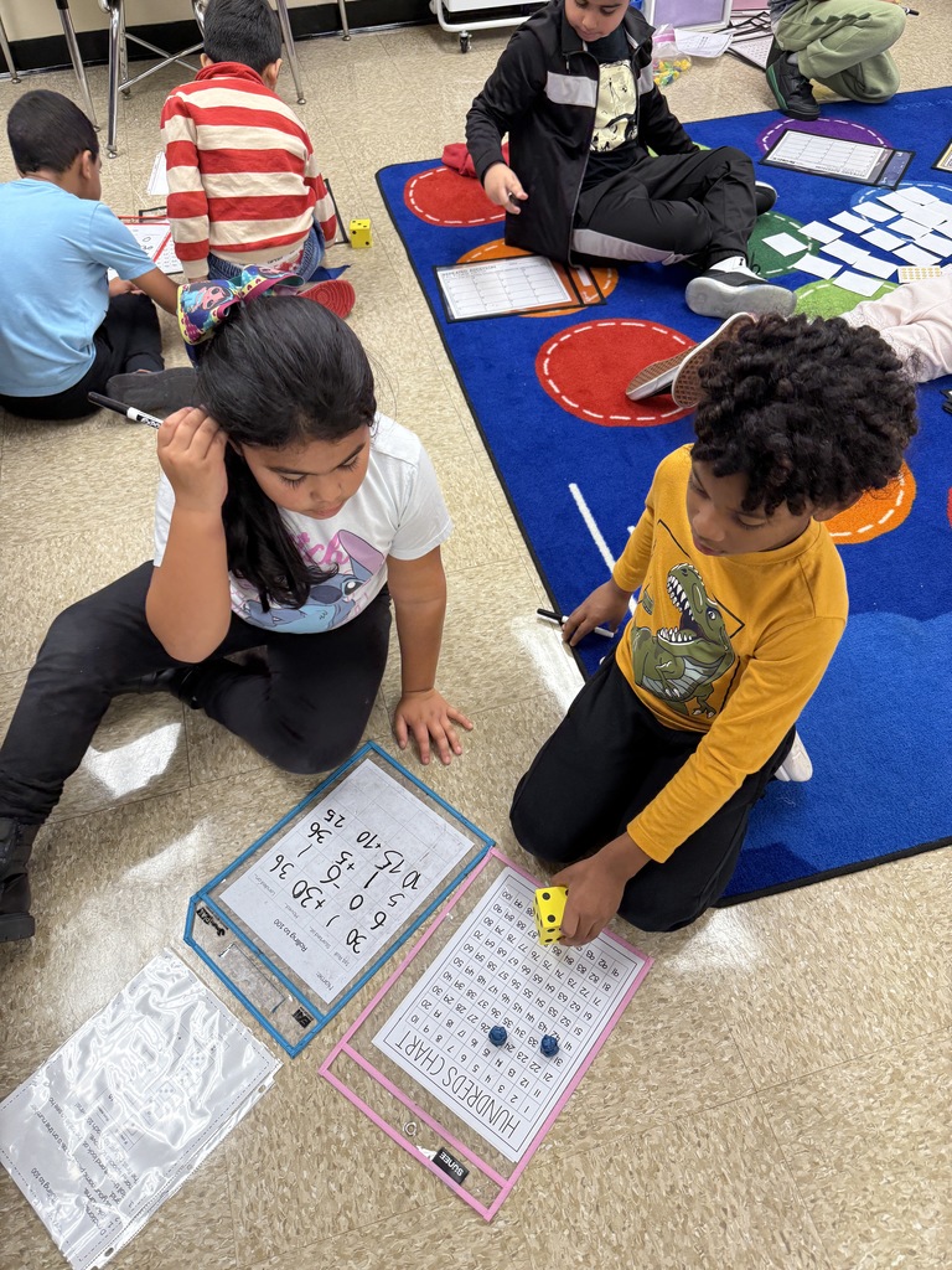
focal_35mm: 24
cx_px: 476
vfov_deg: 71.6
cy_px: 635
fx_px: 880
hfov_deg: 56.8
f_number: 1.78
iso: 125
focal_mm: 6.76
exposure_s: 1/60
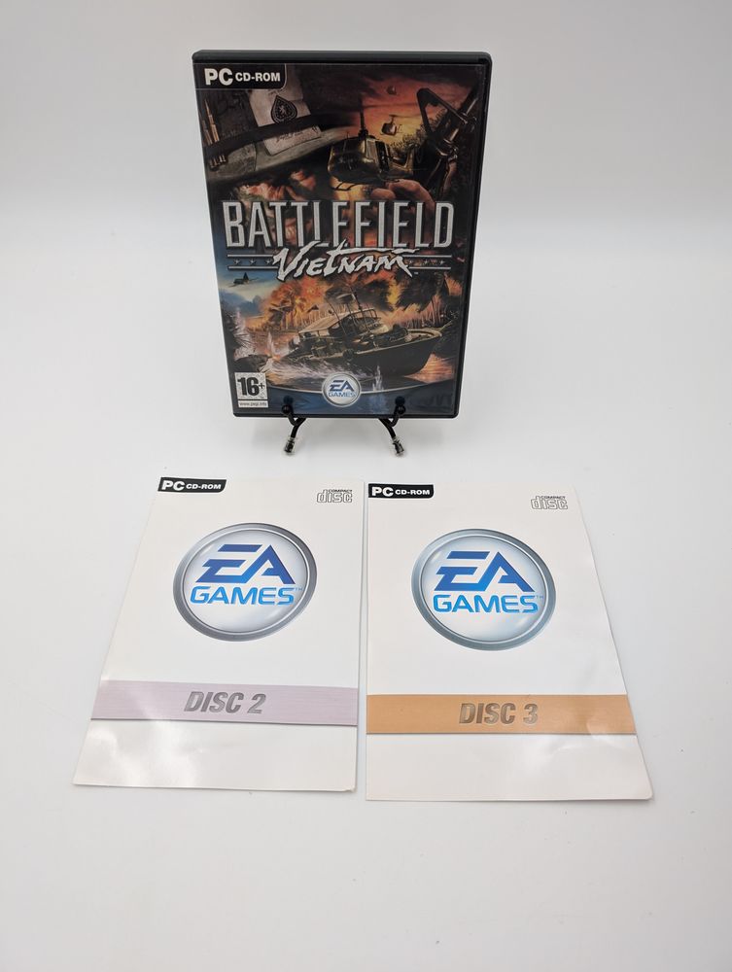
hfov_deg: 56.9
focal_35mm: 24
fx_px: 675
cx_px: 366
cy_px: 486
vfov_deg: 71.5
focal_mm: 6.9
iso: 61
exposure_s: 1/36
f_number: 1.68
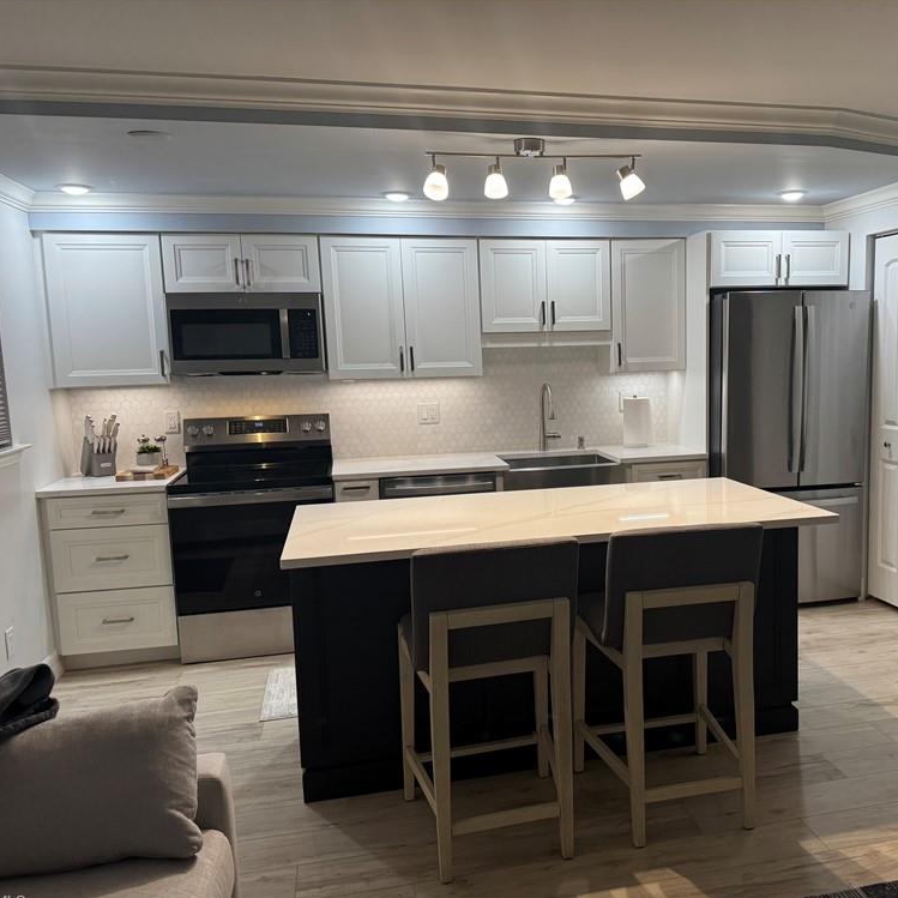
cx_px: 552
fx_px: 851
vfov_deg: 55.6
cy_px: 453
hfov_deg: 55.1
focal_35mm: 29
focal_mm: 6.76
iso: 160
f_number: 1.78
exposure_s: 1/120
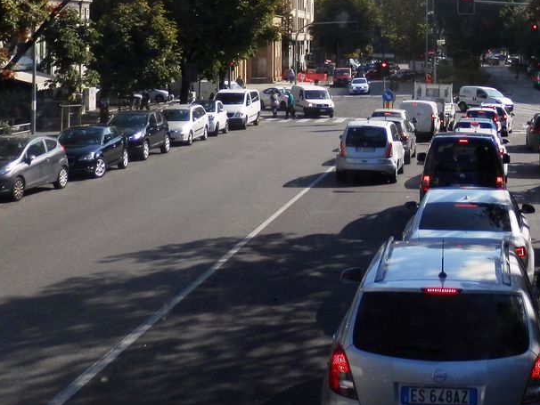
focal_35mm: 66
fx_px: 1030
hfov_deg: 29.0
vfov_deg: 21.6
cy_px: 10
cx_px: 396
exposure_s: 1/800
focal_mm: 4.5
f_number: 3
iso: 80
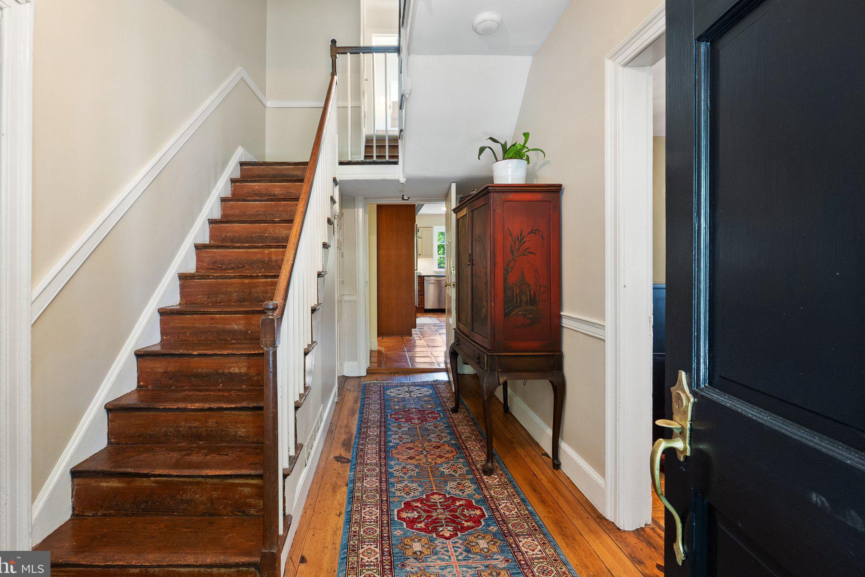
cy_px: 276
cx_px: 412
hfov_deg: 96.7
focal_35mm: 16
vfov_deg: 73.7
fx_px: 385
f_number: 8
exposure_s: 1/1.67
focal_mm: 10
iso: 640
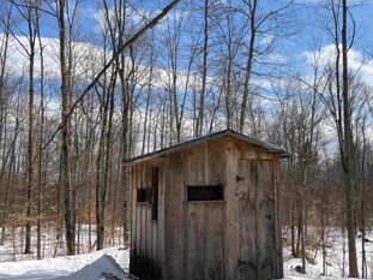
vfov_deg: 32.0
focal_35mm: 45
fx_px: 485
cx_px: 241
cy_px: 109
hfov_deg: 41.7
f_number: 1.8
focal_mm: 3.99
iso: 20
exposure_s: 1/3205
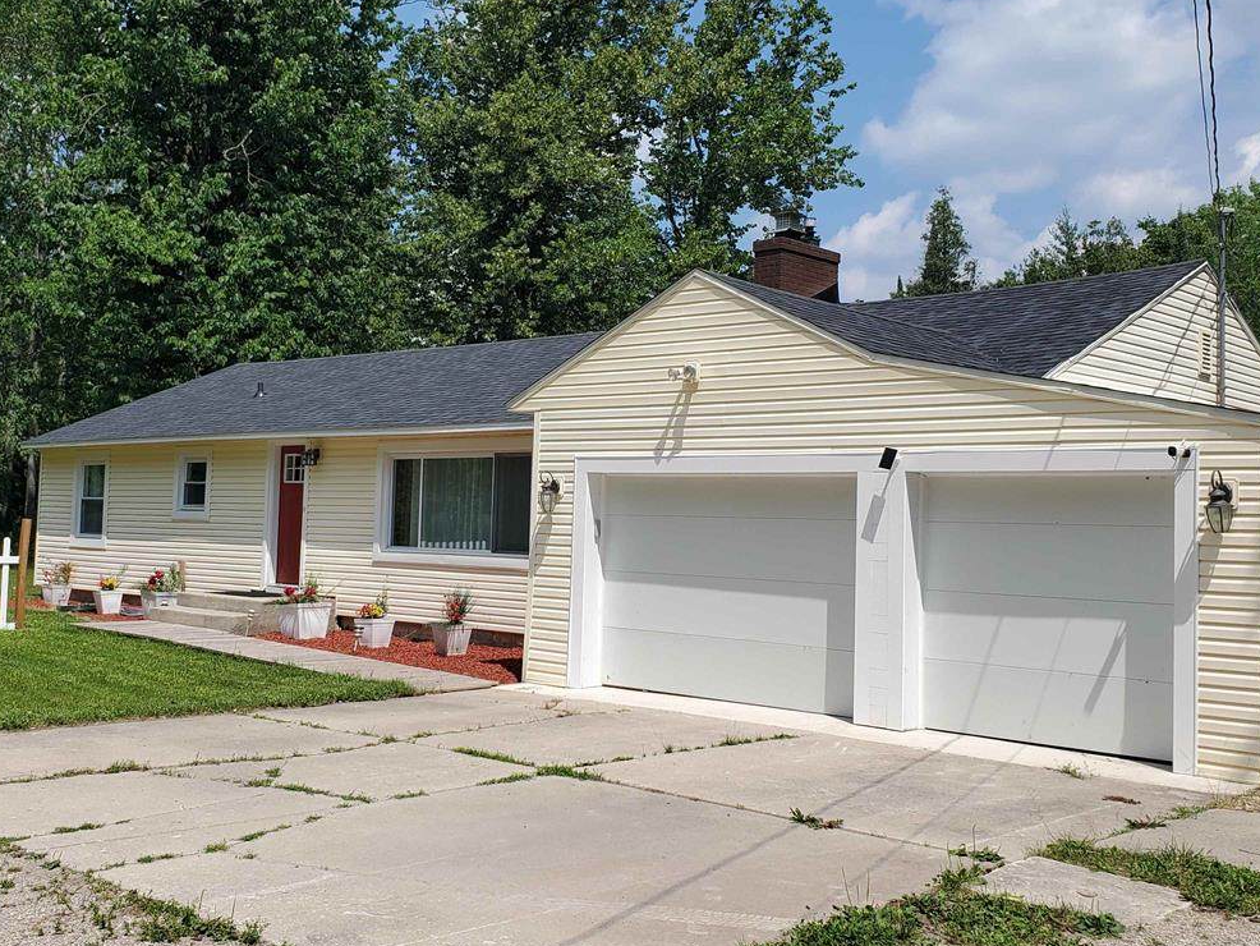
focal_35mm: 27
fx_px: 983
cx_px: 622
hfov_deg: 65.3
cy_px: 460
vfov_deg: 51.4
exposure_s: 1/2146
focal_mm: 4.3
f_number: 2.4
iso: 50
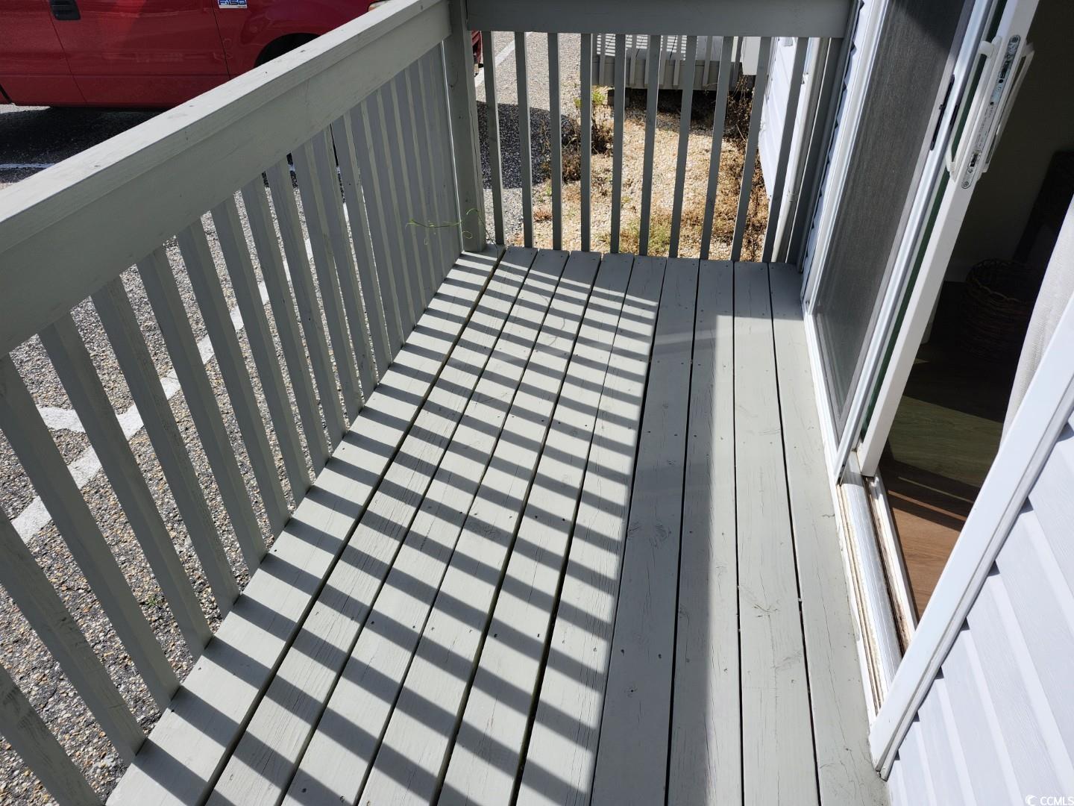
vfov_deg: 58.9
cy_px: 403
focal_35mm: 23
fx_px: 714
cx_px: 537
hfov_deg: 73.9
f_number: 1.8
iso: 25
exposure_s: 1/1920
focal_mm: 5.54
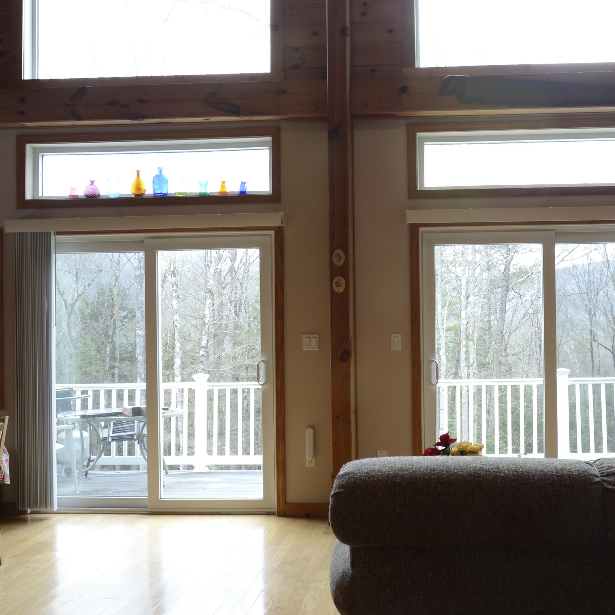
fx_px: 784
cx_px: 378
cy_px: 311
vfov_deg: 42.8
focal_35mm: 39
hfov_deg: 42.6
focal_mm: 18
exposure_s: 1/6
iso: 100
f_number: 8
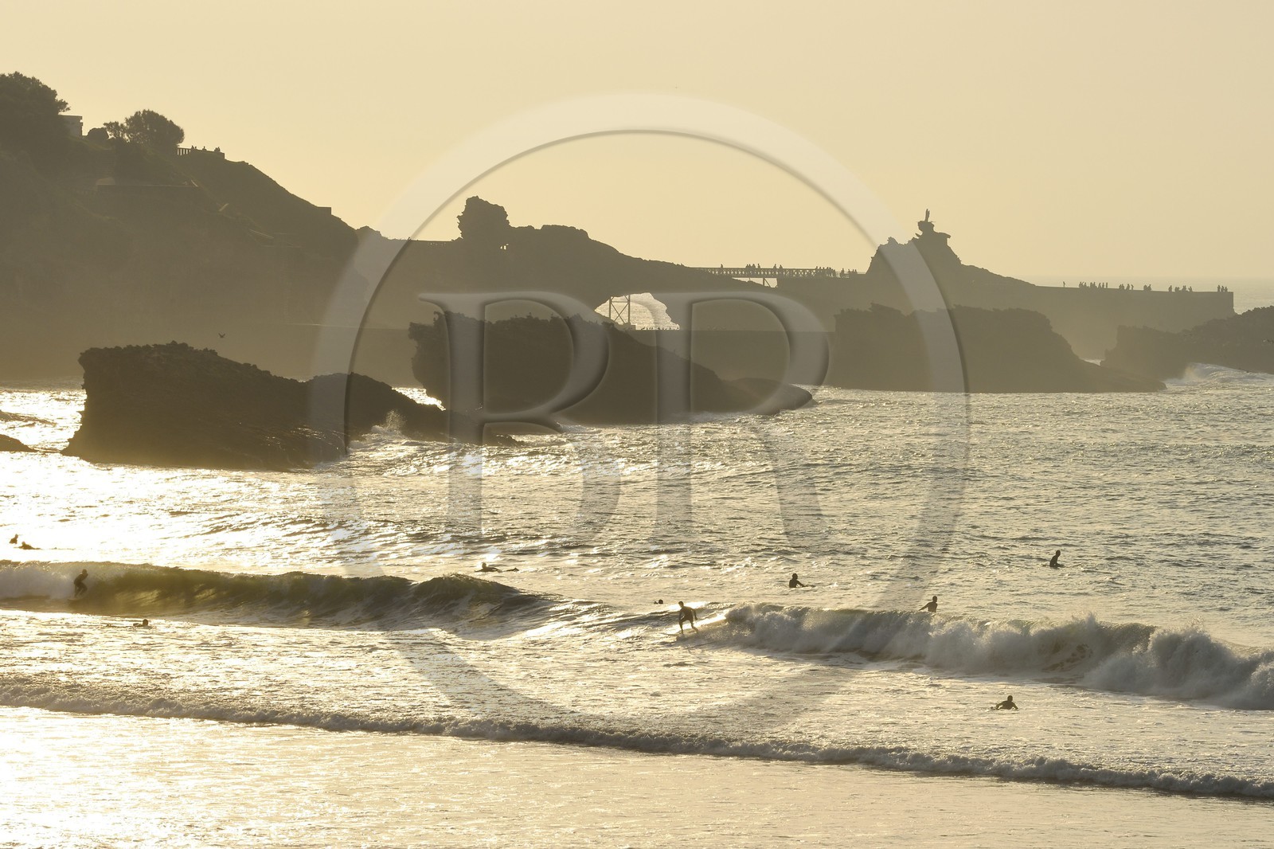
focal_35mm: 200
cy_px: 424
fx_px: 7076
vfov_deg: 6.9
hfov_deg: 10.3
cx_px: 637
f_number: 16
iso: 200
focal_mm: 200
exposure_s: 1/400
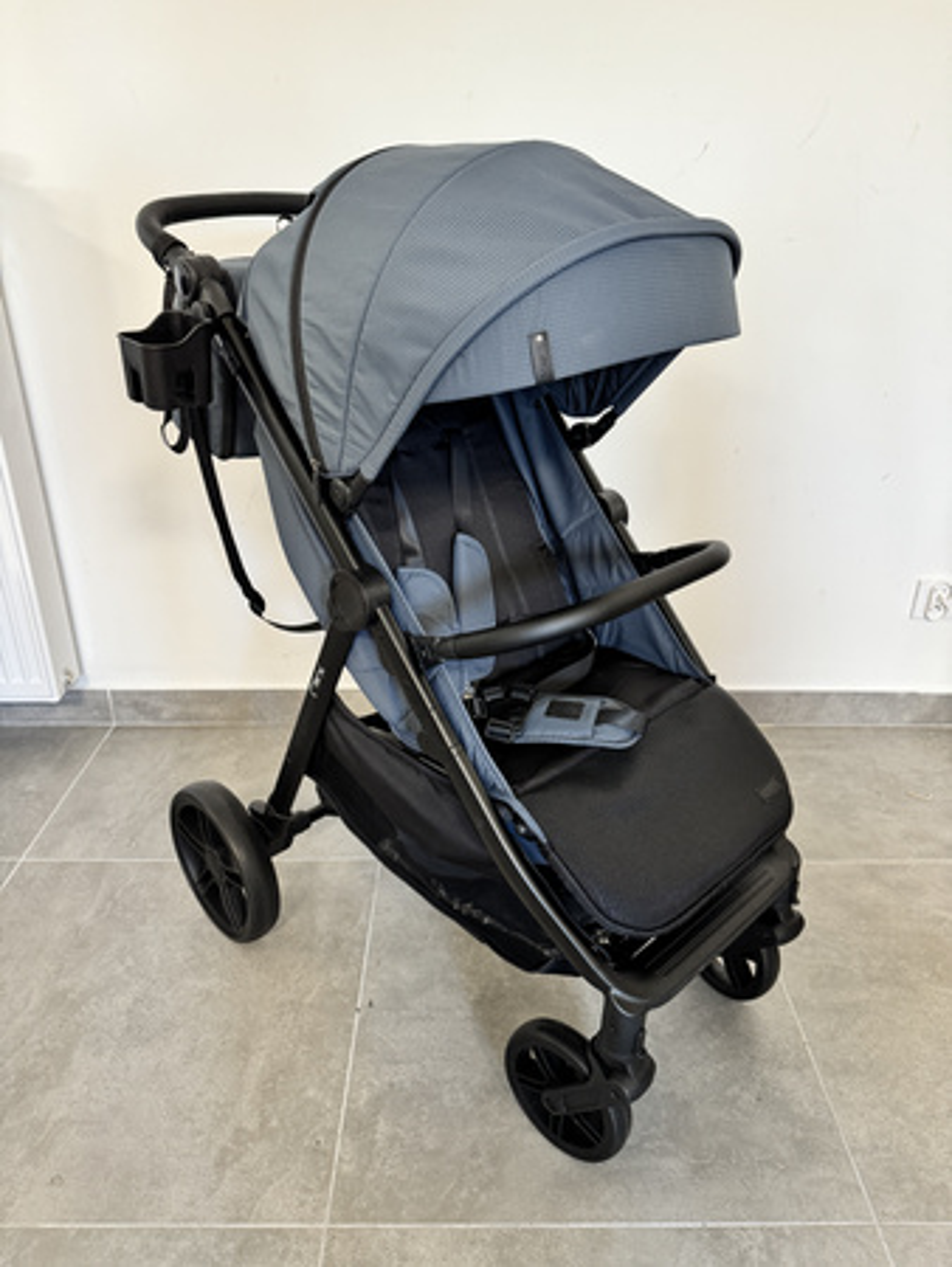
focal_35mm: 24
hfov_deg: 56.9
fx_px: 879
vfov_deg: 71.6
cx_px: 476
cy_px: 634
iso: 320
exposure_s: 1/50
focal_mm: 6.76
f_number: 1.78
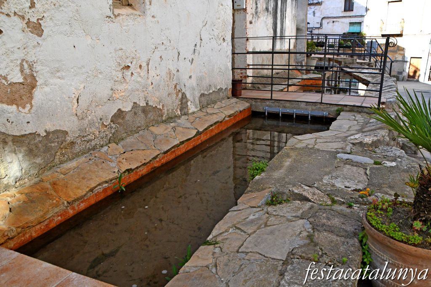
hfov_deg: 67.4
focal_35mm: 27
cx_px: 216
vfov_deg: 47.9
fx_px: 323
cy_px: 144
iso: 1000
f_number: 11
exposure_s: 1/500
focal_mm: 18
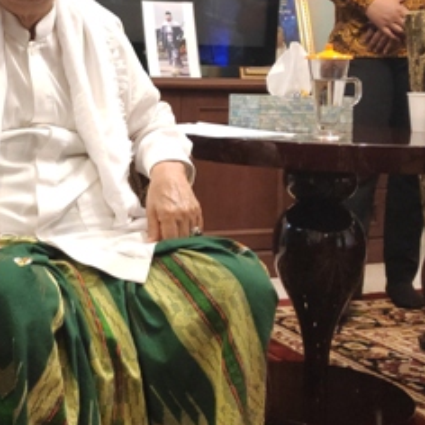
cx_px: 31
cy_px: 77
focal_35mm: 48
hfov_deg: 33.2
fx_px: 667
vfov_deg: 34.2
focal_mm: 3.94
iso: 1725
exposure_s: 1/50
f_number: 1.9
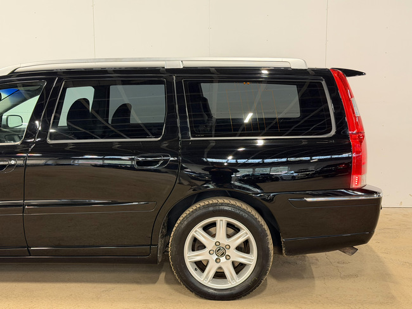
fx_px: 572
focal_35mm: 48
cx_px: 206
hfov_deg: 39.6
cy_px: 154
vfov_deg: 30.3
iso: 320
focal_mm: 6.76
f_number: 1.8
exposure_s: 1/35
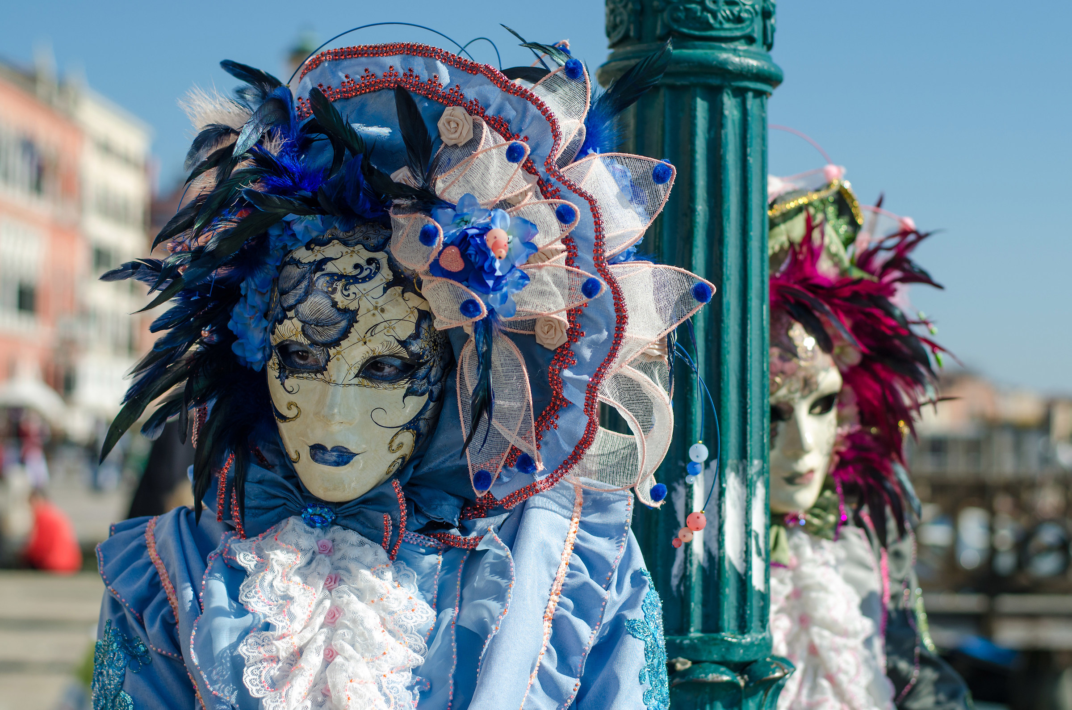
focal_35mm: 75
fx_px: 2228
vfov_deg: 18.1
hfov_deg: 27.0
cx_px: 536
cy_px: 355
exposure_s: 1/1600
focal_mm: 50
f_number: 3.2
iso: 100
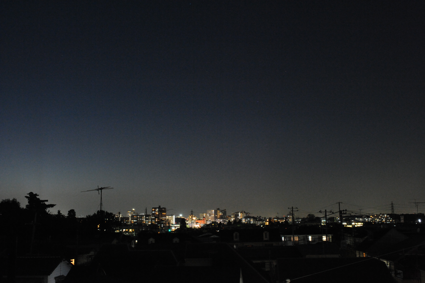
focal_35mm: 35
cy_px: 142
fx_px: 413
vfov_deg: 37.8
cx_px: 212
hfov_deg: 54.5
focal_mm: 35
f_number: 16
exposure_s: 2
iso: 6400
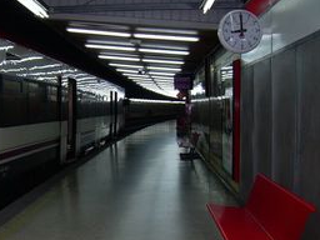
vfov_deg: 28.0
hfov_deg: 36.4
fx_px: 481
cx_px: 104
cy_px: 137
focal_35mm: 52
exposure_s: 1/60
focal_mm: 6.3
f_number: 2.8
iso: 50
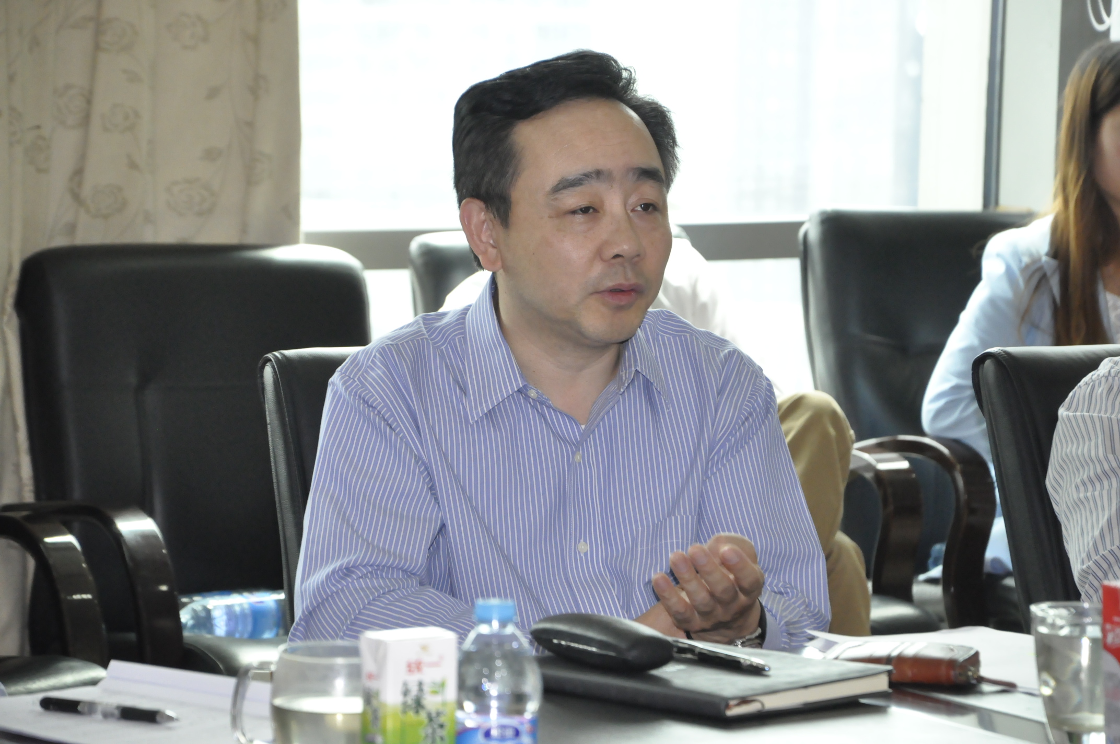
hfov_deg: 13.1
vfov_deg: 8.7
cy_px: 372
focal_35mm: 158
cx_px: 560
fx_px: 4894
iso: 2500
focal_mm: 105
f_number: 7.1
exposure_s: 1/200
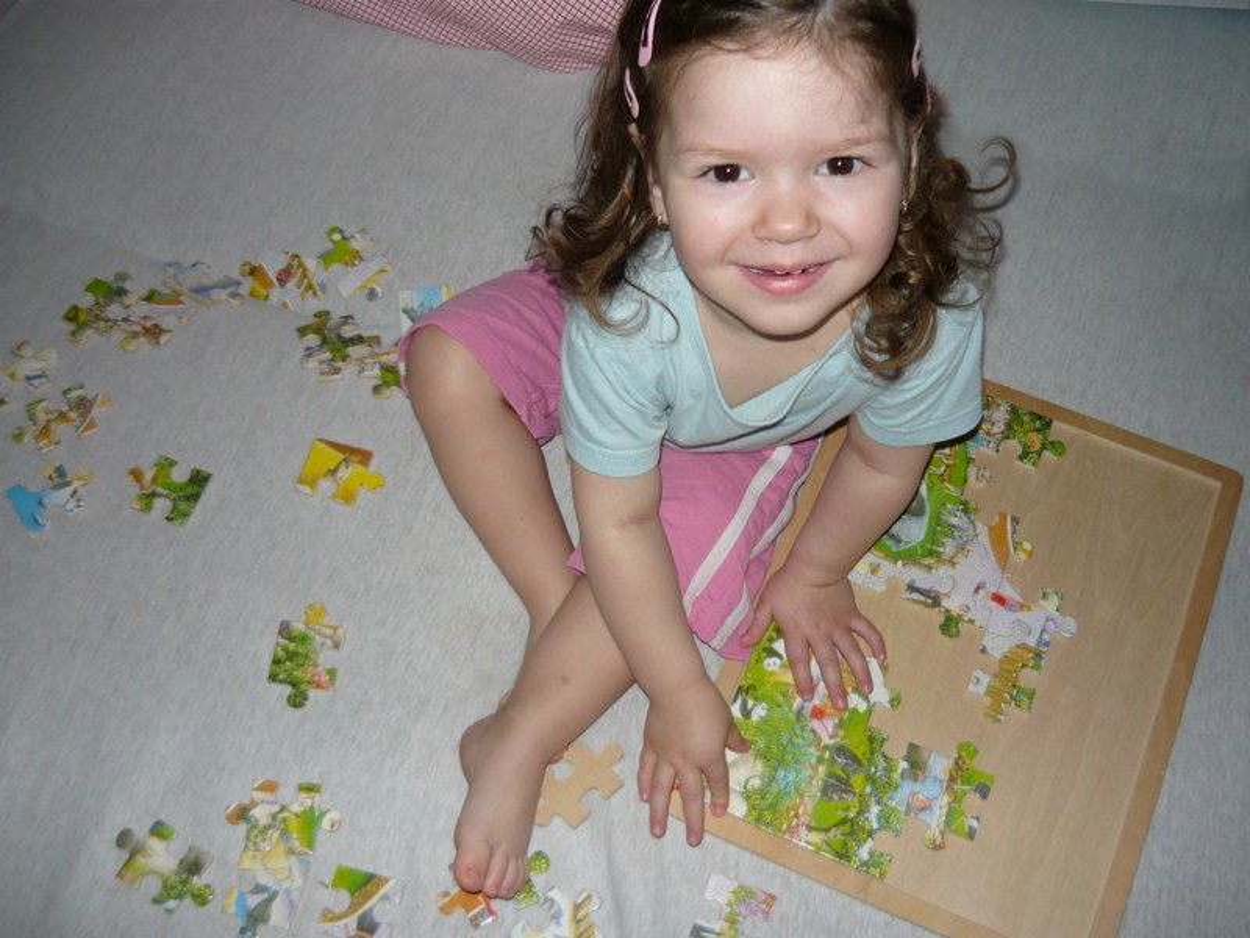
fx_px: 1192
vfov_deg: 42.9
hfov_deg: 55.4
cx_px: 625
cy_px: 469
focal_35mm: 33
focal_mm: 5.5
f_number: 2.8
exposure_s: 1/30
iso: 100
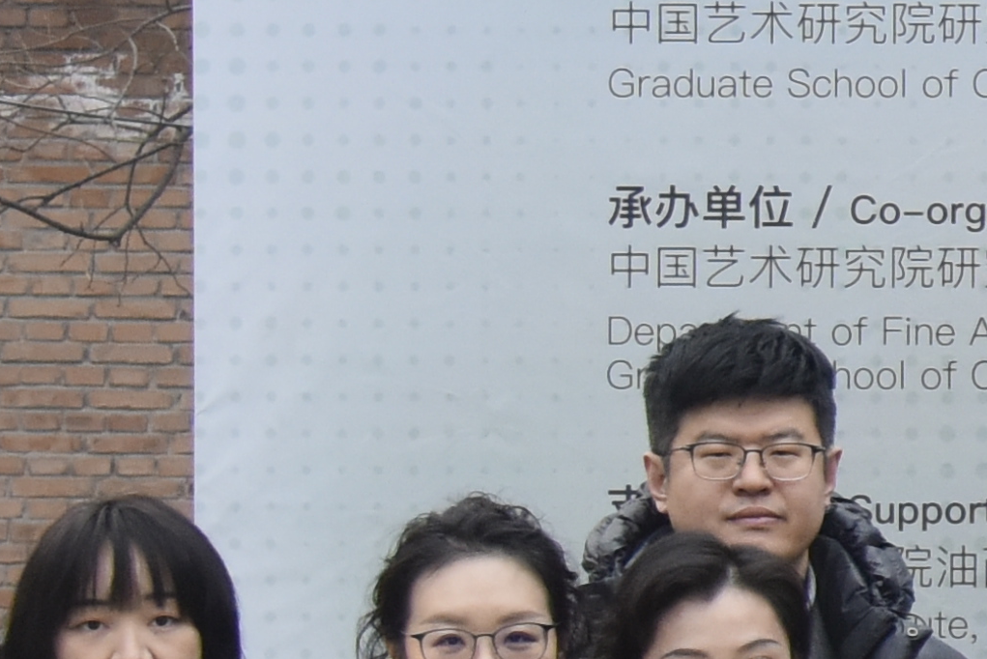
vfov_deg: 5.6
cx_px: 2835
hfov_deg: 7.5
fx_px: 6721
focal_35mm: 245
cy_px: 362
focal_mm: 34
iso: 1000
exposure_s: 1/400
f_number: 5.6
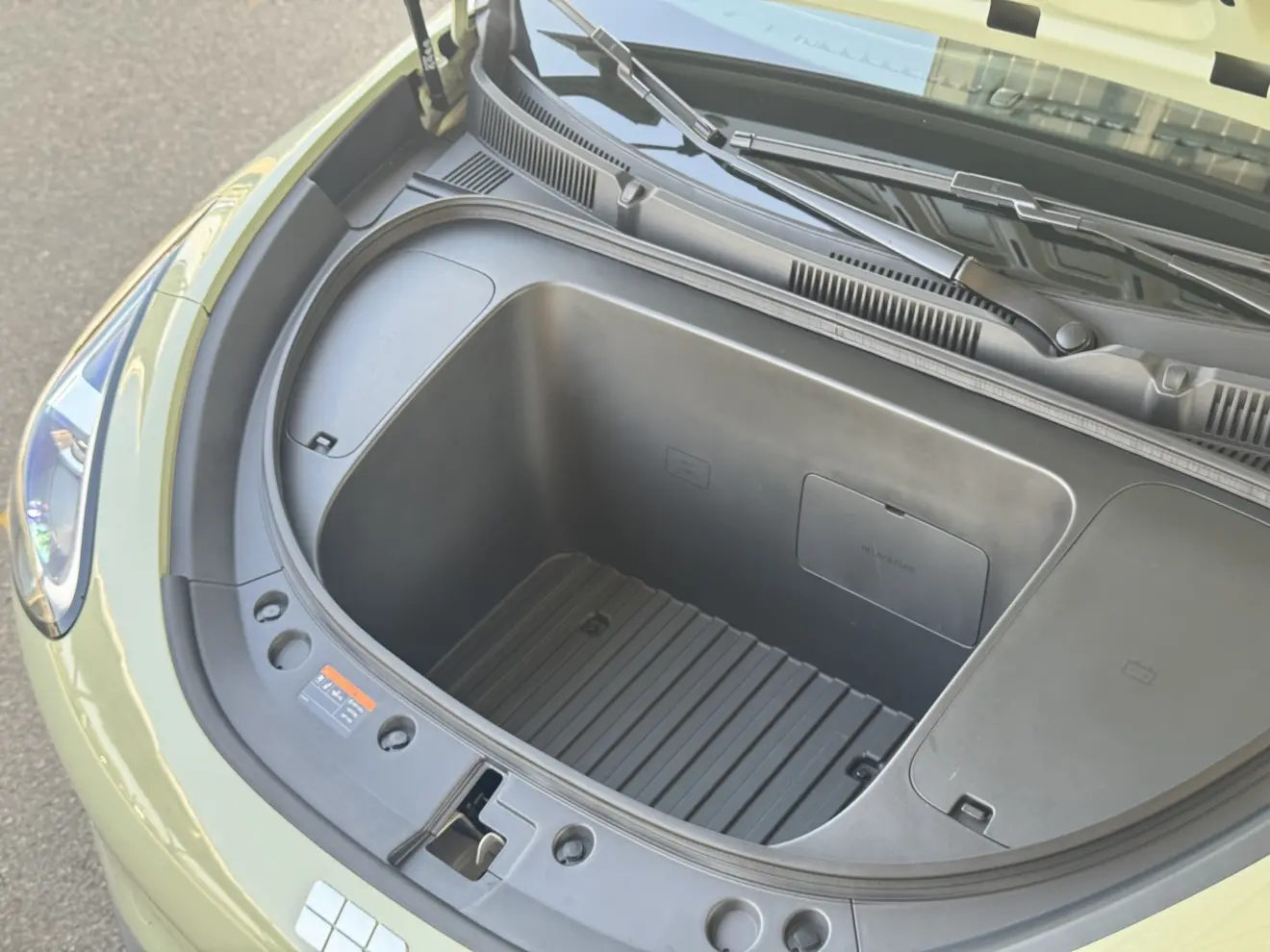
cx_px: 635
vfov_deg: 30.3
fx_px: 1761
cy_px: 476
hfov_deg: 39.7
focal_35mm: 48
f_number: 1.78
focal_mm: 6.76
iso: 100
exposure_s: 1/100
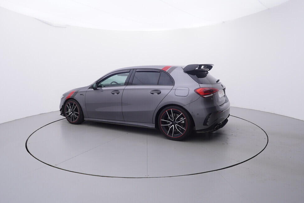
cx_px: 147
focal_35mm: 24
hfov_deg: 74.8
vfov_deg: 54.1
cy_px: 98
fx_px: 199
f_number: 5
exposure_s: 1/80
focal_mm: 15
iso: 200
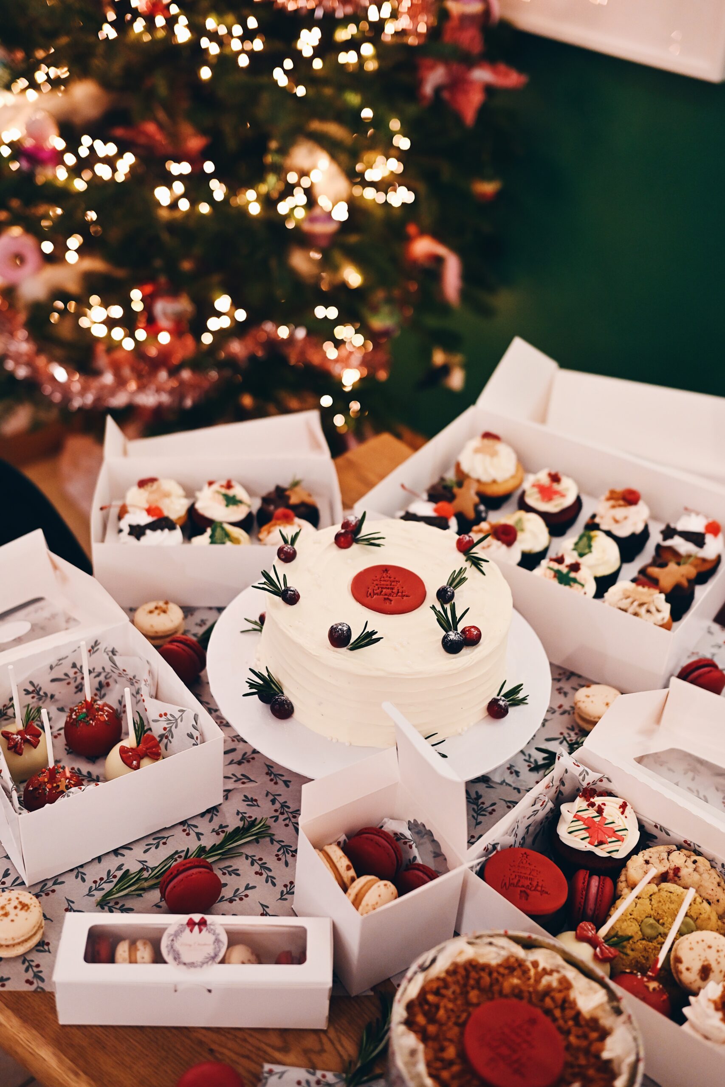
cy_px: 544
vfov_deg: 48.5
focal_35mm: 40
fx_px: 1208
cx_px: 362
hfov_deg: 33.4
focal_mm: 40
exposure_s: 1/125
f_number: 2.8
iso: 2200
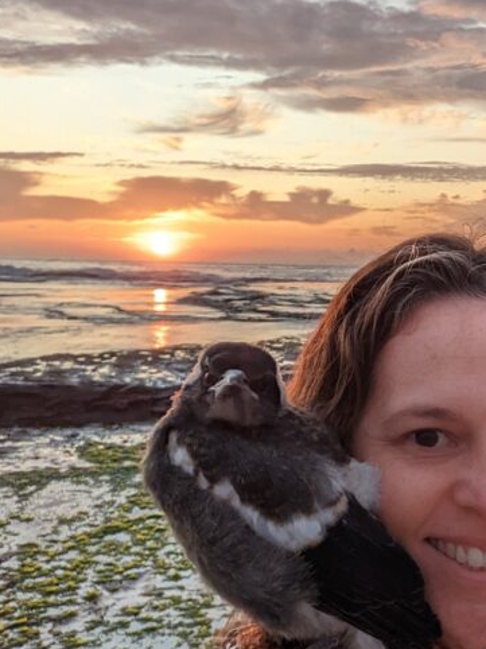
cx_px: 424
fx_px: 956
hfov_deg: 27.6
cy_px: 374
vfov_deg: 37.4
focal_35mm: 51
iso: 33
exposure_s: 1/562
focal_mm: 2.51
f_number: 2
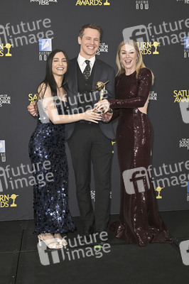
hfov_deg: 30.5
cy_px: 142
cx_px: 94
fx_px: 347
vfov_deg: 44.5
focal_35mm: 44
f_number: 5.6
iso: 2000
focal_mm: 44
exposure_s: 1/320
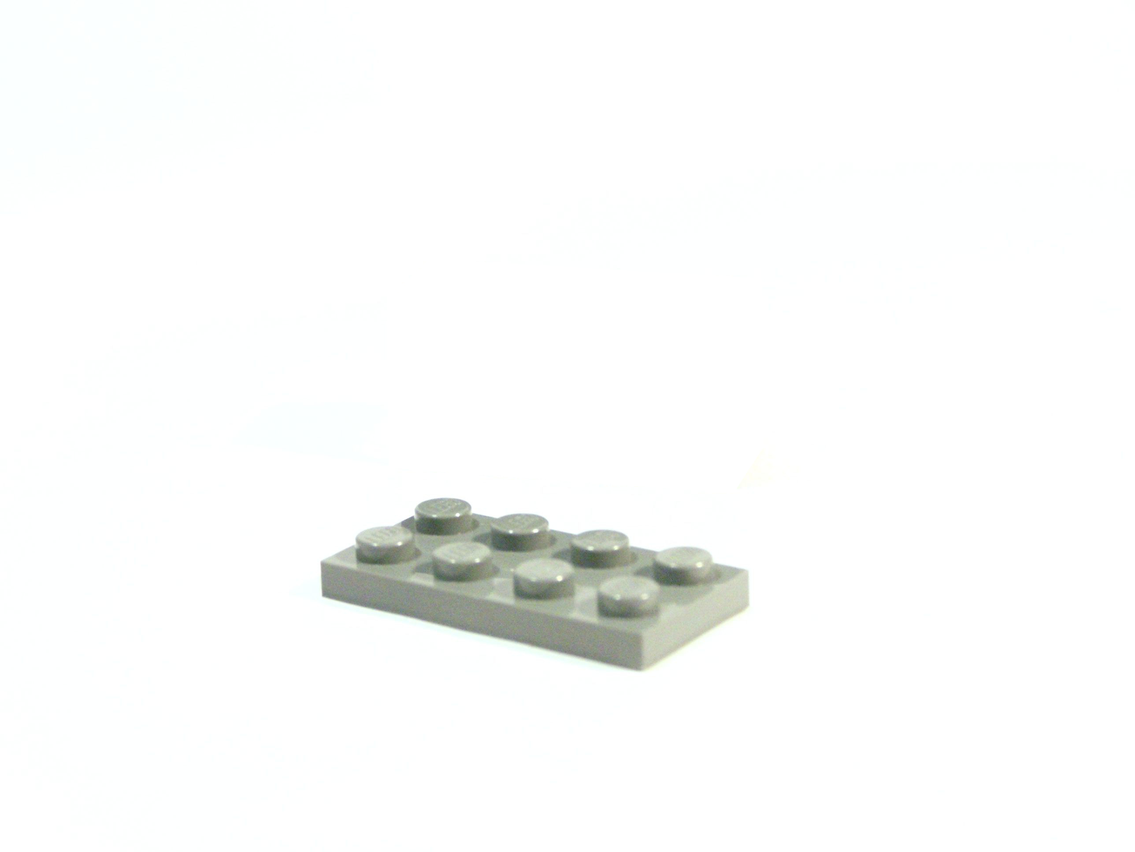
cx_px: 568
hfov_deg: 23.8
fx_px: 2689
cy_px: 426
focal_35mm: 82
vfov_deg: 18.0
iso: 400
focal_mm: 13.7
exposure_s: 1/45
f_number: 3.6
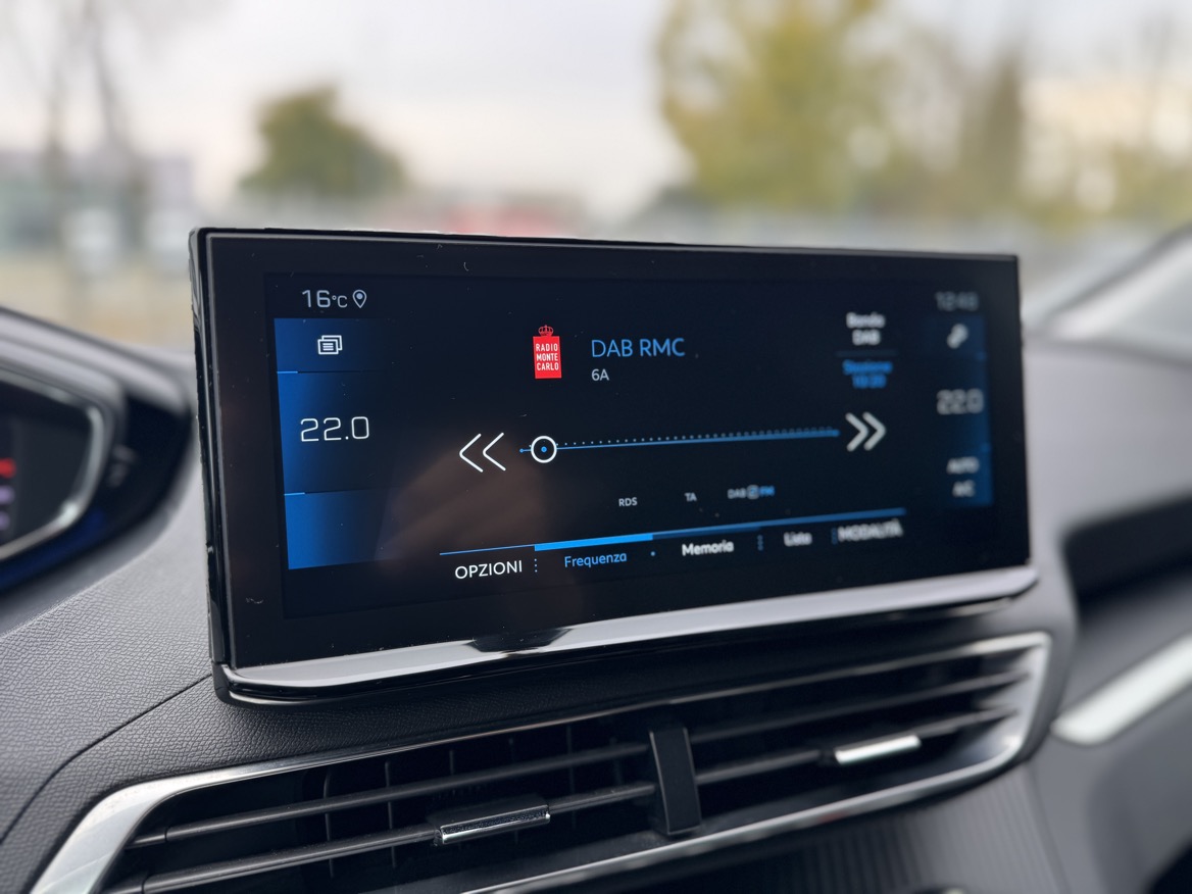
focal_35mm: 24
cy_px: 447
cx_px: 596
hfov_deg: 71.6
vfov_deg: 56.8
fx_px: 826
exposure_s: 1/132
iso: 50
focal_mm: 6.76
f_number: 1.78
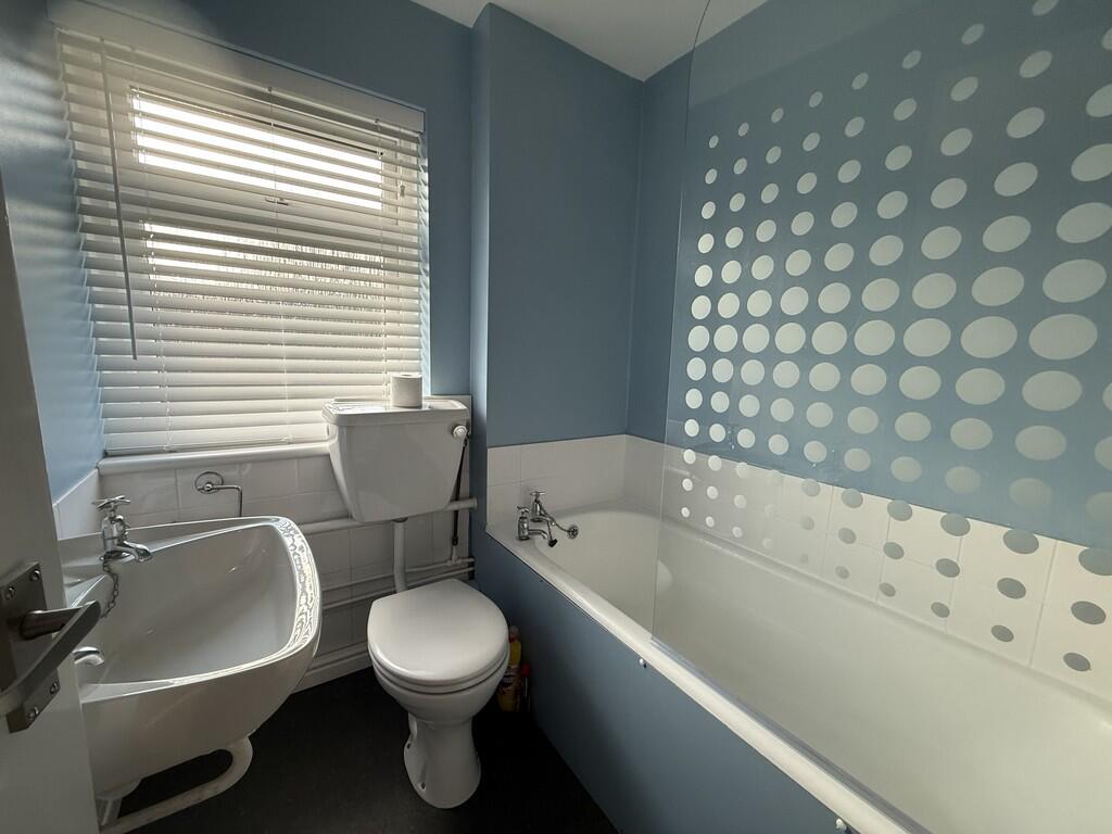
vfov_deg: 85.7
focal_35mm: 14
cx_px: 556
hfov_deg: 102.1
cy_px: 417
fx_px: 450
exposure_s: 1/100
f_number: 2.2
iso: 200
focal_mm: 2.22
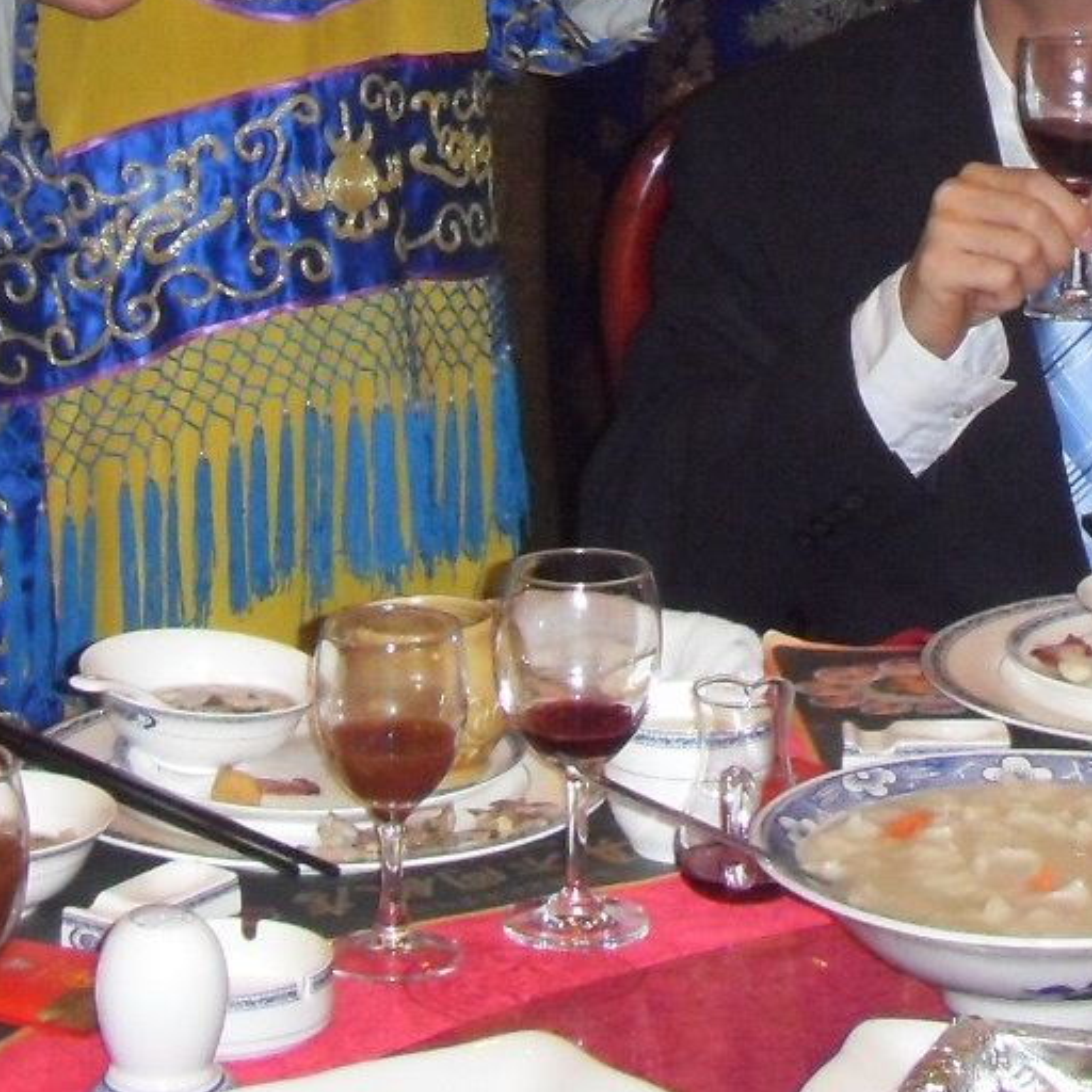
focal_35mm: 138
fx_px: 4925
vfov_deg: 12.2
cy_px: -439
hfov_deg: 12.6
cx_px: 642
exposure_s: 1/45
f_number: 3.5
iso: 400
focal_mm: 6.6
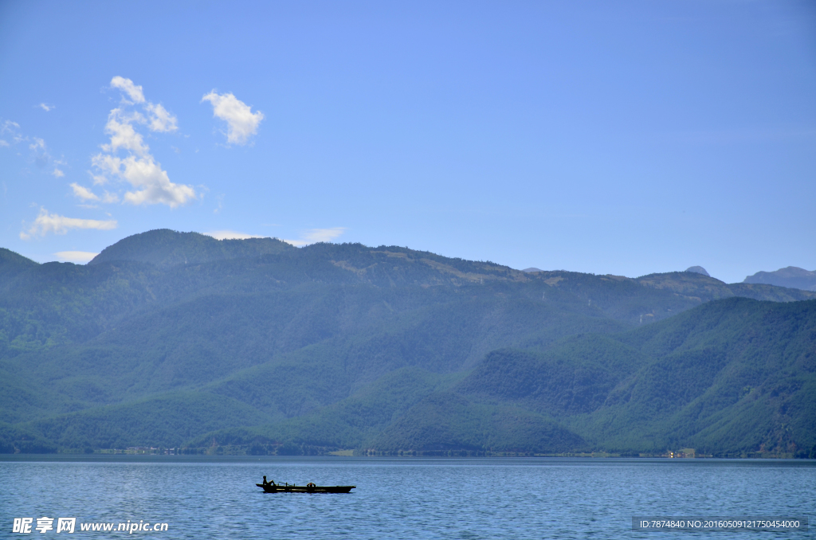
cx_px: 408
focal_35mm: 120
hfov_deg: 17.1
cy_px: 270
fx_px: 2714
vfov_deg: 11.4
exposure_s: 1/500
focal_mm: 80
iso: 100
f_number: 8
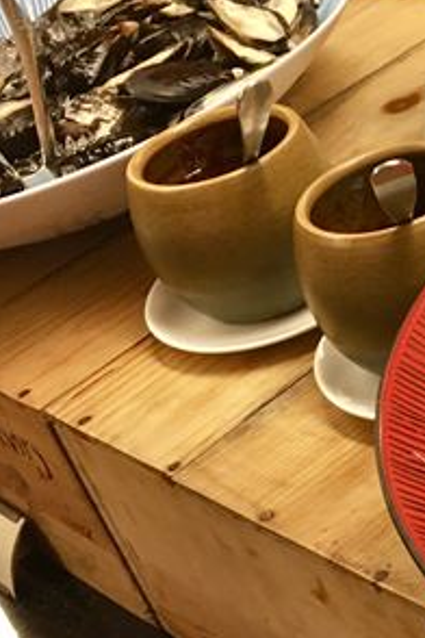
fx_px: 1452
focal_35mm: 82
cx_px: 692
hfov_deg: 15.1
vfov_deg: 24.7
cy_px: 217
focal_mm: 4.15
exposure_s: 1/15
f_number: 2.2
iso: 50
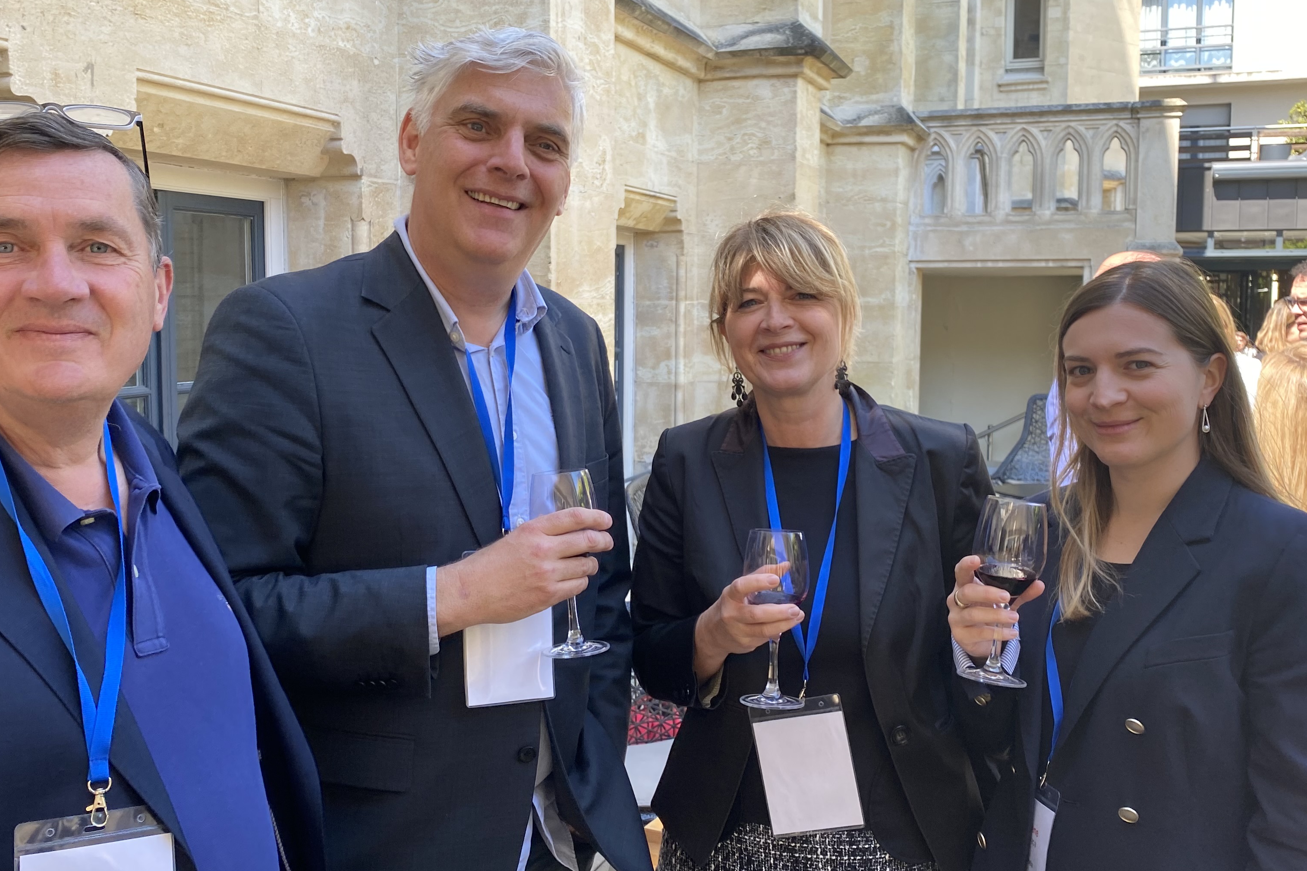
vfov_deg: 36.9
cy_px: 406
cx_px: 631
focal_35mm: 36
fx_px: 1307
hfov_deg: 53.1
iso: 32
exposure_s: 1/219
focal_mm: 4.25
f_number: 1.8
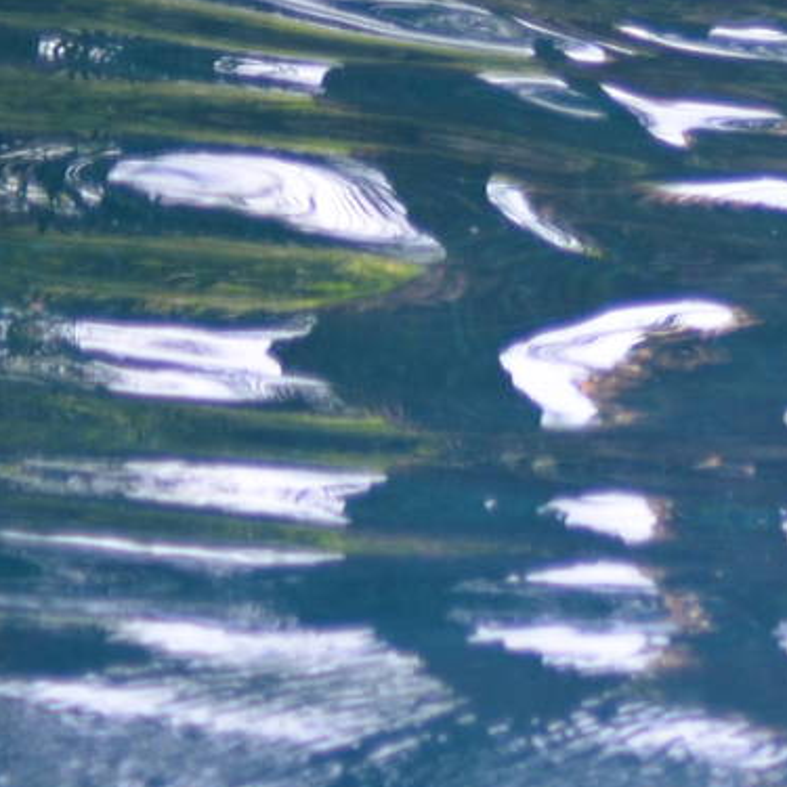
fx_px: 9774
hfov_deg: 4.5
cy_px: -50
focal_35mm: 380
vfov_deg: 4.6
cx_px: 1673
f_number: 4.5
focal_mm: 70
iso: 400
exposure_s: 1/320
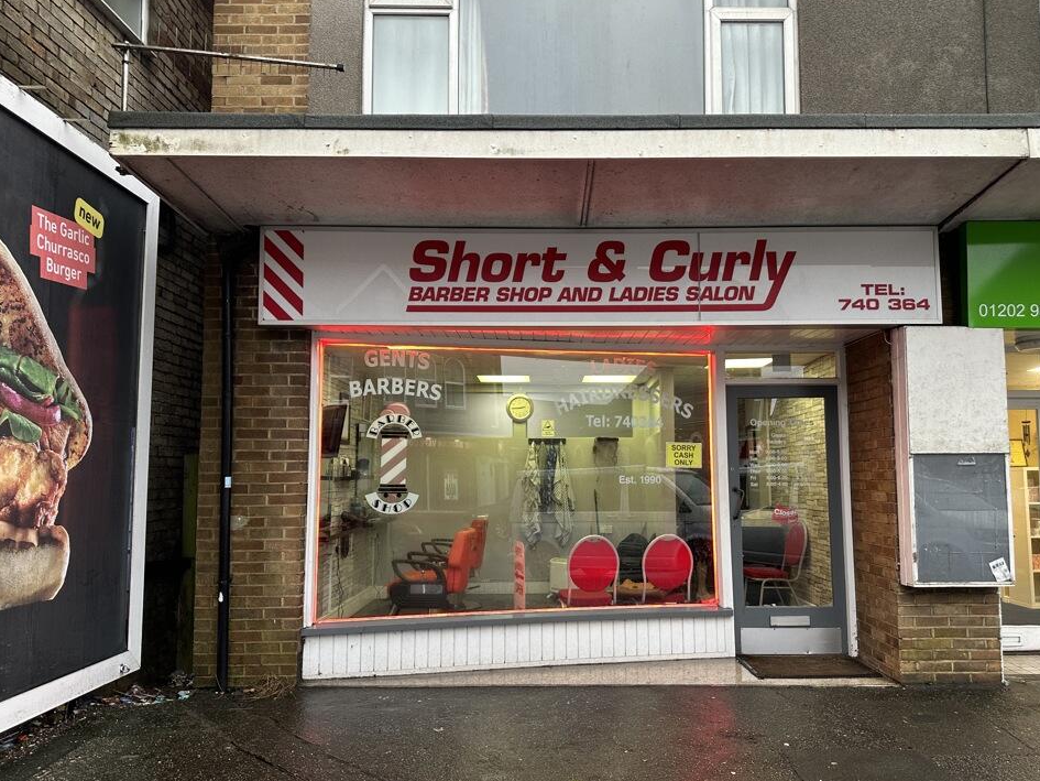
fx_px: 781
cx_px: 560
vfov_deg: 53.1
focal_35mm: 26
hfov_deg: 67.2
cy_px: 410
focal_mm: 6.86
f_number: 1.78
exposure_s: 1/100
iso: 125
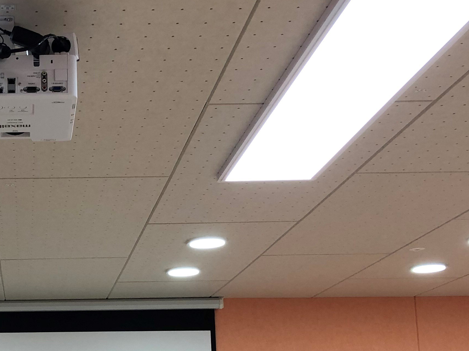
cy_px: 325
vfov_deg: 21.7
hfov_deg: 28.0
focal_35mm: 66
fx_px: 894
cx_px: 28
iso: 25
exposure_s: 1/40
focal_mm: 3.99
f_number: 1.8
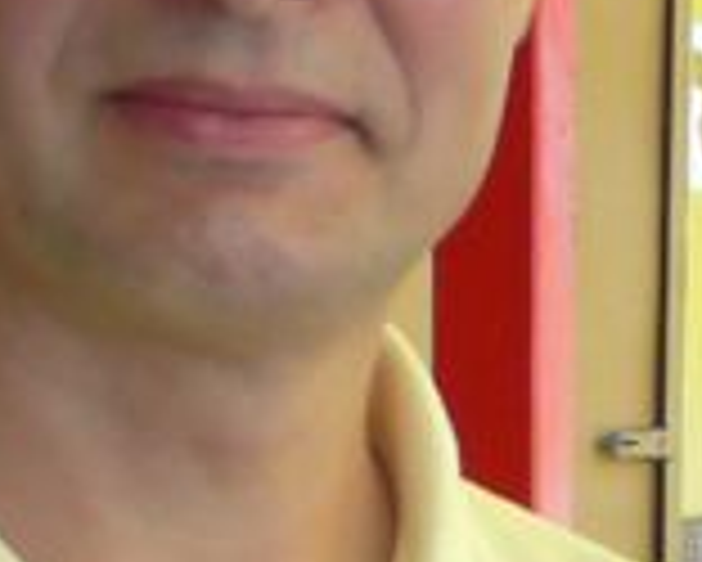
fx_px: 6757
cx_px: 1514
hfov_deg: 5.8
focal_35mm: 325
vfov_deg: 4.7
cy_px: 1025
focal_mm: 6.4
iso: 100
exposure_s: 1/60
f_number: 3.2
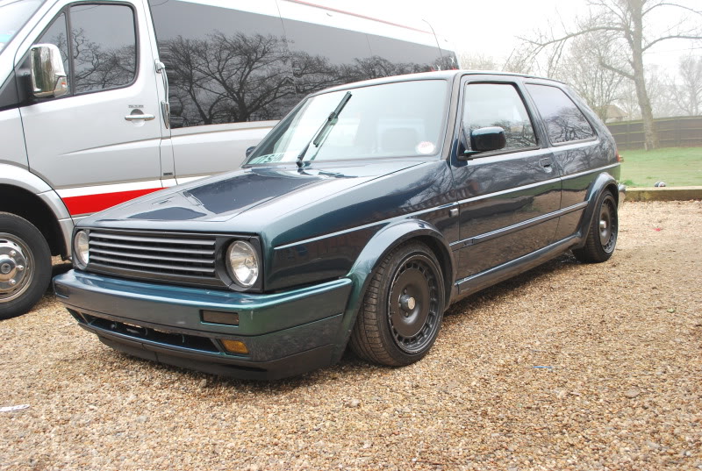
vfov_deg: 40.1
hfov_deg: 57.1
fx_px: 645
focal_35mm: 33
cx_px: 351
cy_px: 236
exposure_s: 1/100
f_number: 5
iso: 200
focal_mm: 22
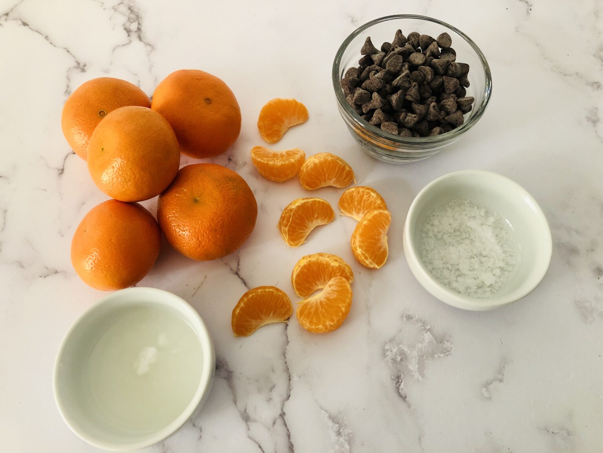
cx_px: 302
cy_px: 226
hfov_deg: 63.4
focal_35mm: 28
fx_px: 488
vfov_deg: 49.7
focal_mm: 3.99
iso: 50
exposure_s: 1/15
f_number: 1.8
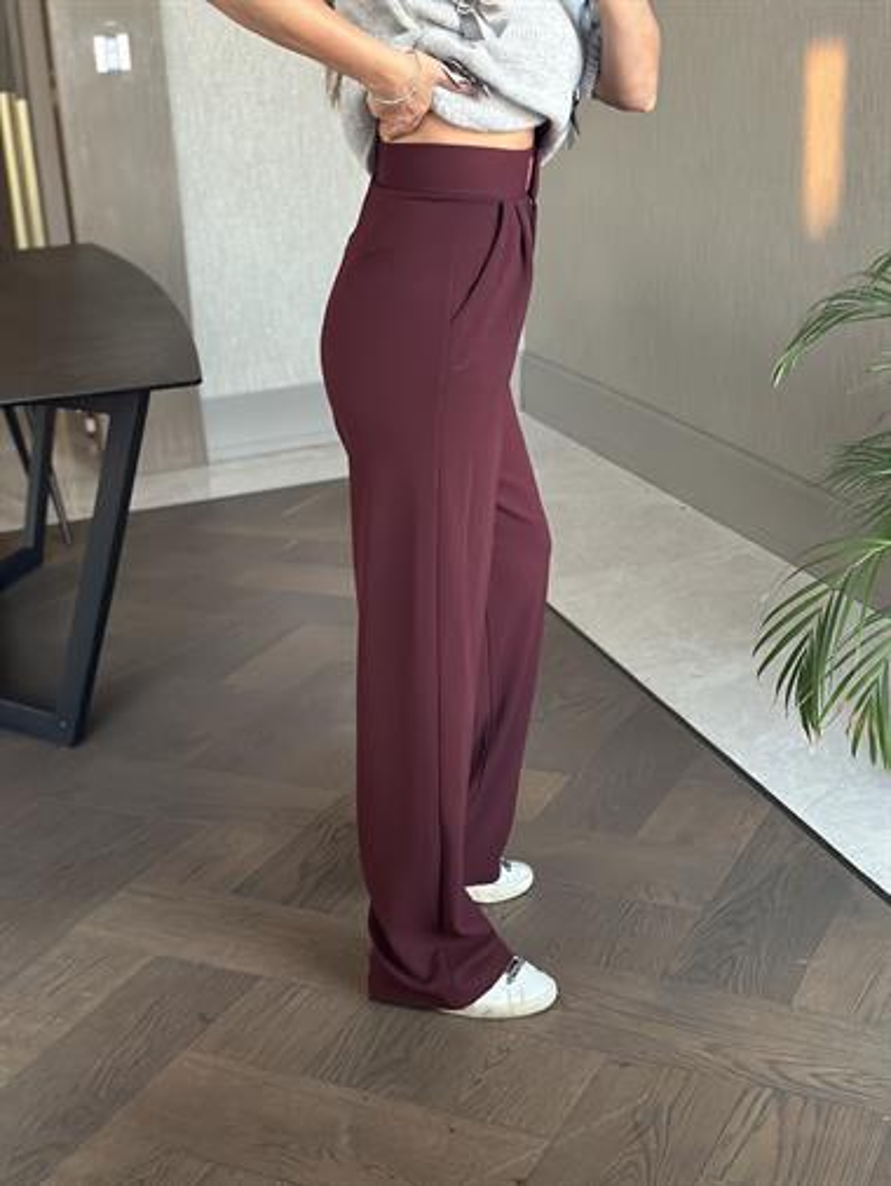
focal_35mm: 48
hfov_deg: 30.3
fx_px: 1646
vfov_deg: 39.6
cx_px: 446
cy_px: 593
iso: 800
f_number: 1.78
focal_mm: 6.86
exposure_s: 1/40
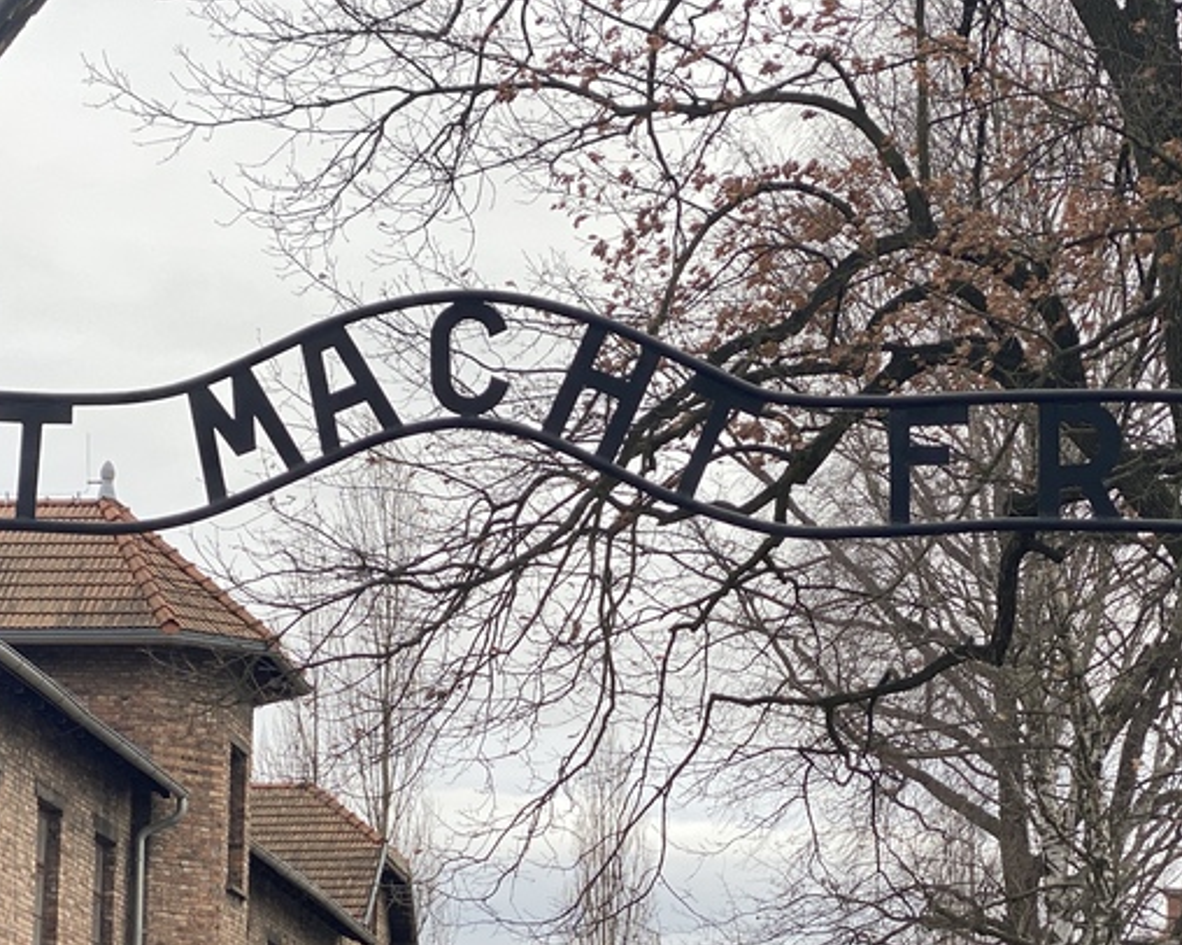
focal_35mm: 100
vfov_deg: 15.2
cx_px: 570
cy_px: 861
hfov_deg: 19.2
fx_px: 3497
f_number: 2
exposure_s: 1/235
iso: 20
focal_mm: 6
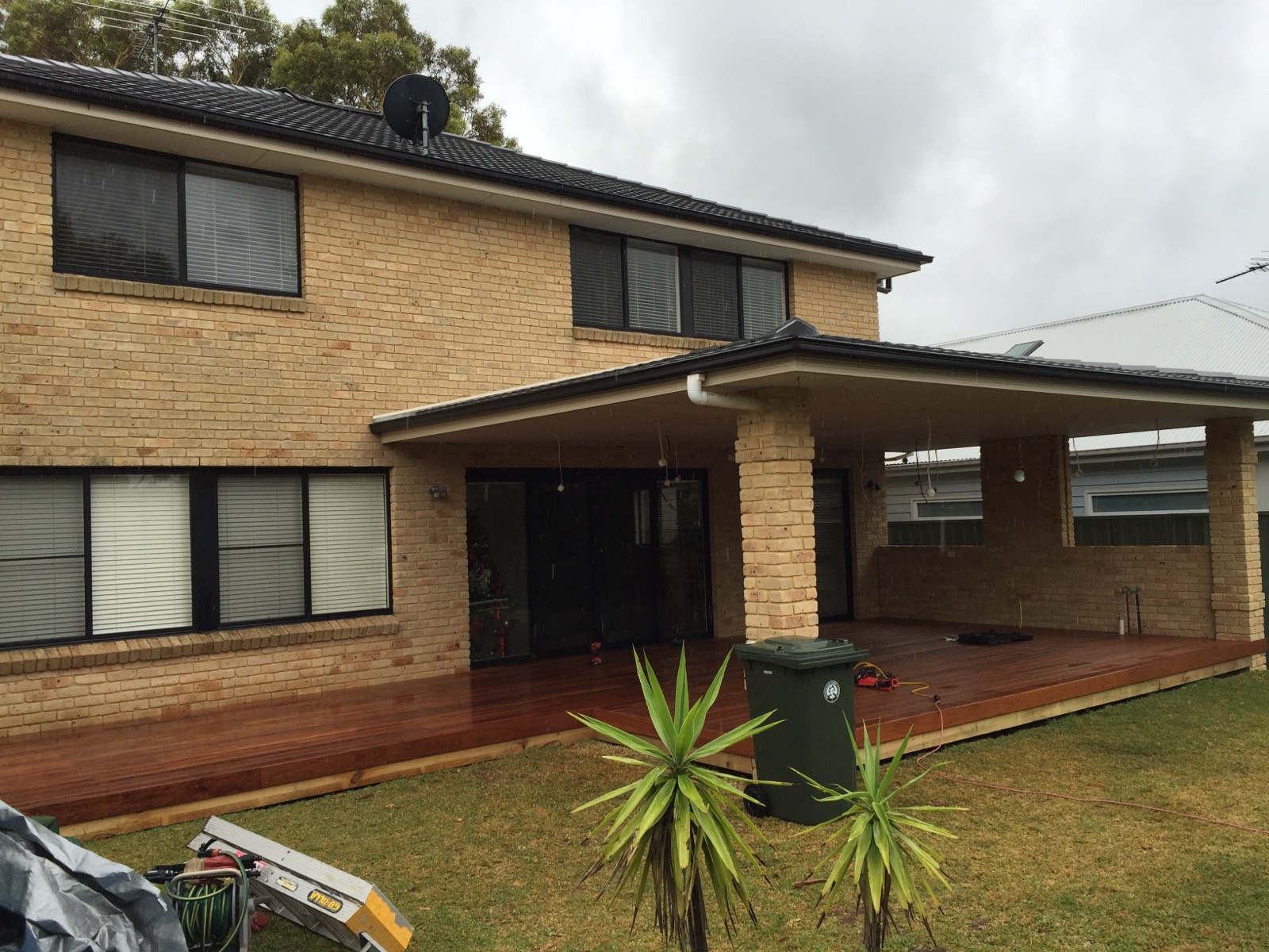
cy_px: 476
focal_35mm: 29
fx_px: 1063
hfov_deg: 61.7
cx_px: 634
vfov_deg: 48.2
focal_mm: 4.15
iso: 32
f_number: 2.2
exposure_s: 1/520
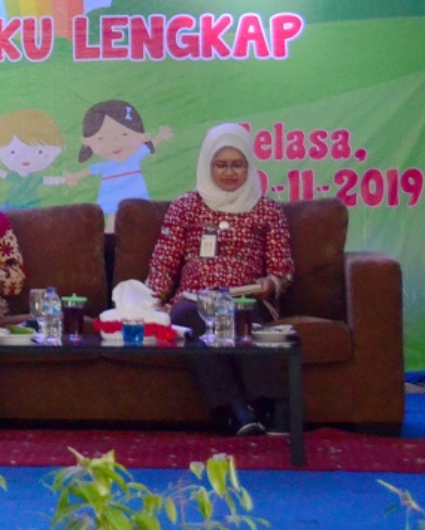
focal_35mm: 349
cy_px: 103
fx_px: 5485
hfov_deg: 4.4
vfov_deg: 5.5
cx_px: -180
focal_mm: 82
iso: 3200
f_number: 6.3
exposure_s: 1/160
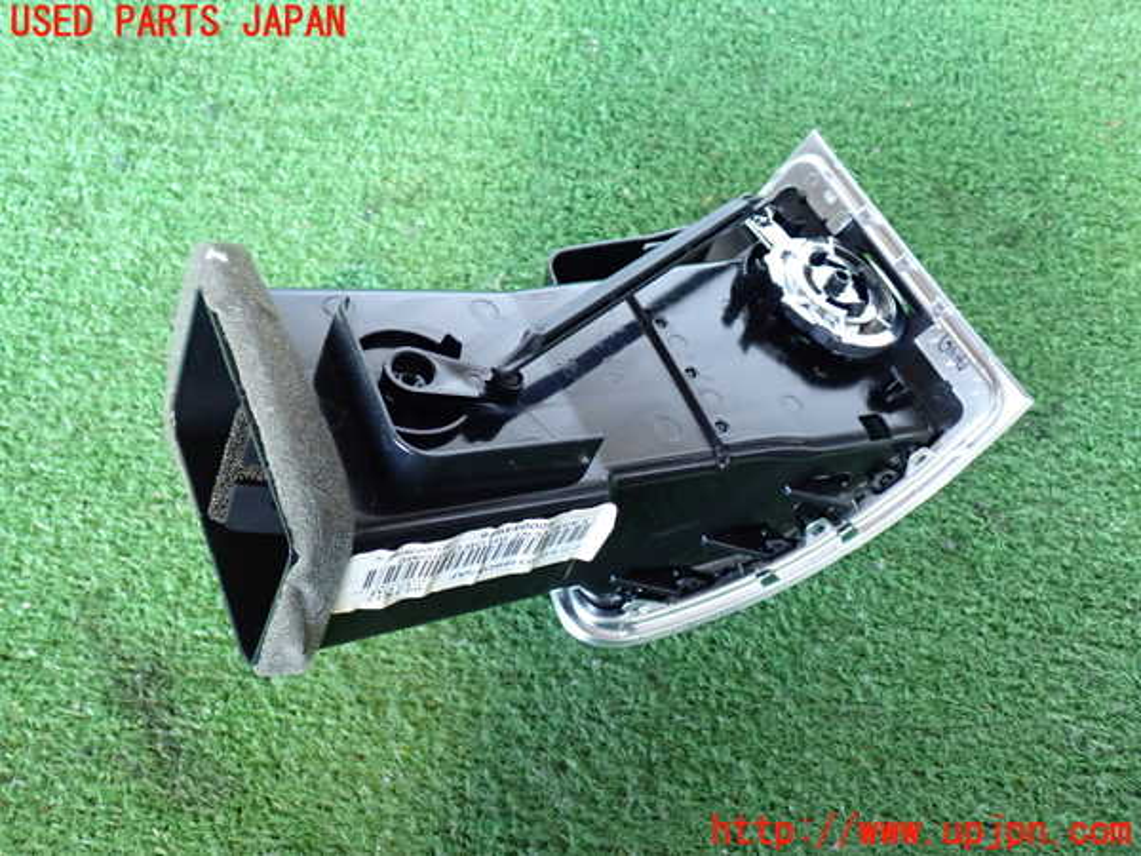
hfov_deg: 51.4
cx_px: 570
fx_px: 1187
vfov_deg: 39.7
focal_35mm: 36
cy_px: 428
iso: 640
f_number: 2.5
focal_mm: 6.37
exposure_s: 1/40
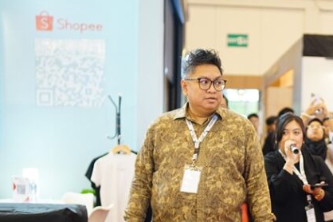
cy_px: 189
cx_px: 303
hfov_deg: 28.9
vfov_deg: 20.0
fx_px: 619
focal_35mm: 67
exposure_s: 1/200
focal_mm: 35
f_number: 1.4
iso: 800
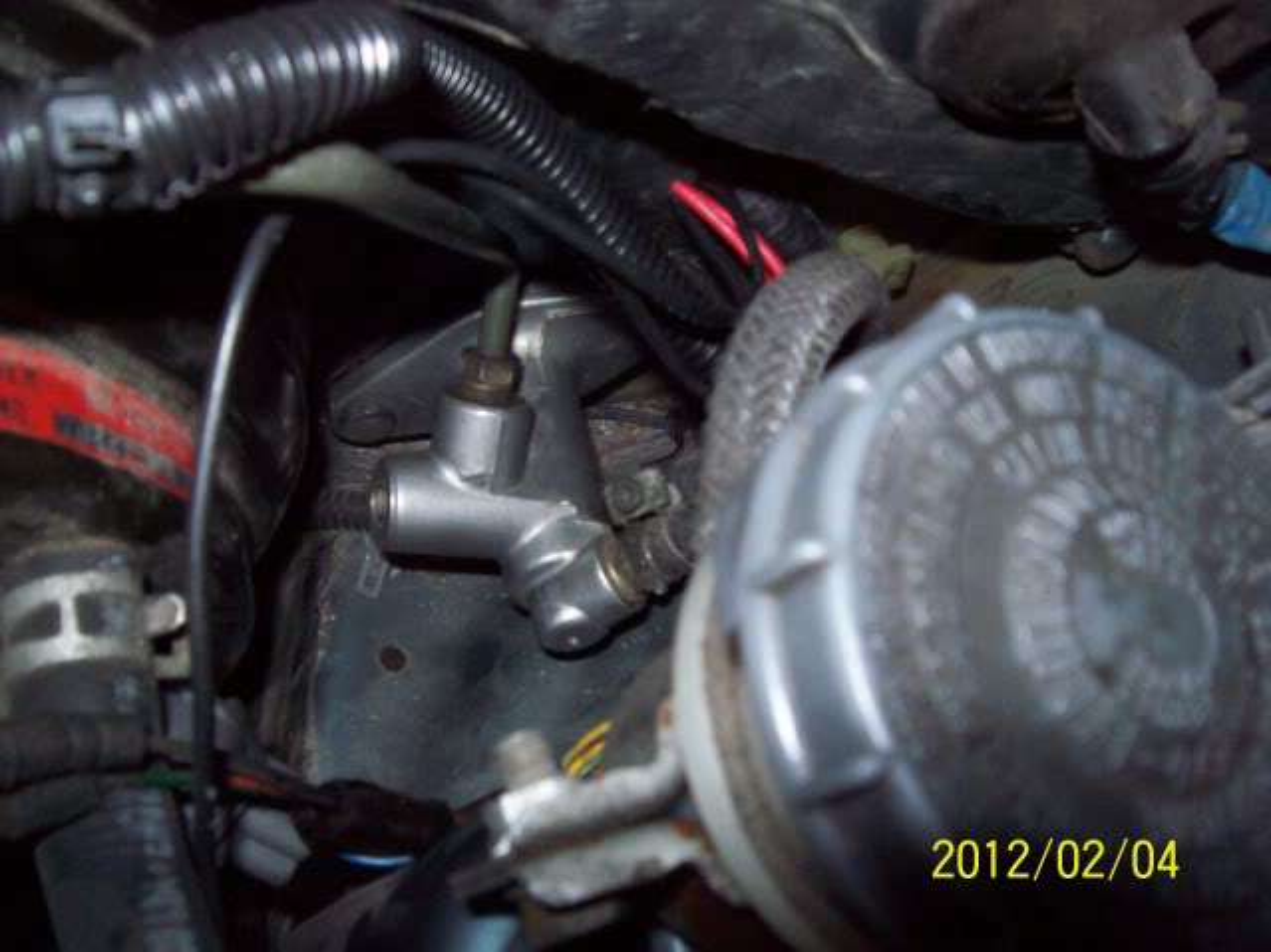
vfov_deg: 39.6
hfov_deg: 51.4
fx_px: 1322
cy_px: 476
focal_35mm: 36
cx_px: 636
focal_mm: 6
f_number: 2.7
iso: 200
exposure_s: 1/64
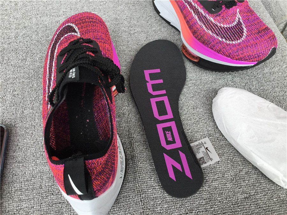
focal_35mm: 31
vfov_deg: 45.4
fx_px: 257
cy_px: 108
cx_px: 144
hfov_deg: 58.4
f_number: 2.4
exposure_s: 1/175
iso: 25
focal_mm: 3.3
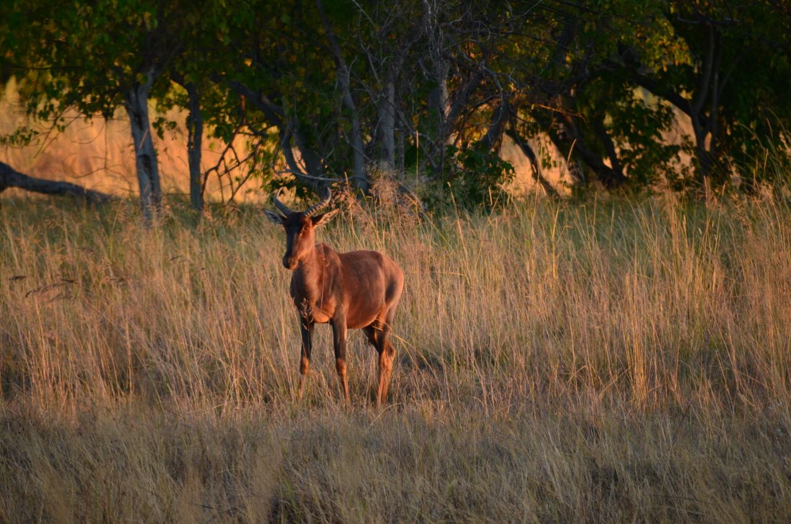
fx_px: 9868
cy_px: 262
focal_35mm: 450
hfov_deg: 4.6
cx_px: 396
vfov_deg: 3.0
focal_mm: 300
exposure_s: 1/250
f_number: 5.6
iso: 560
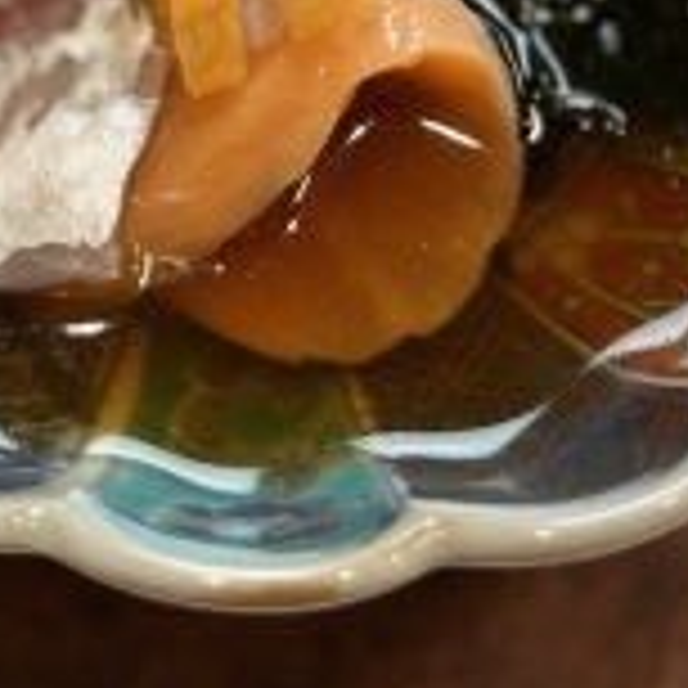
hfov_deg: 23.0
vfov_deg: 22.6
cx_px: 227
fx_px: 1686
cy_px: 108
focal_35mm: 75
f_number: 1.6
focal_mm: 5.1
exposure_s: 1/50
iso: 250
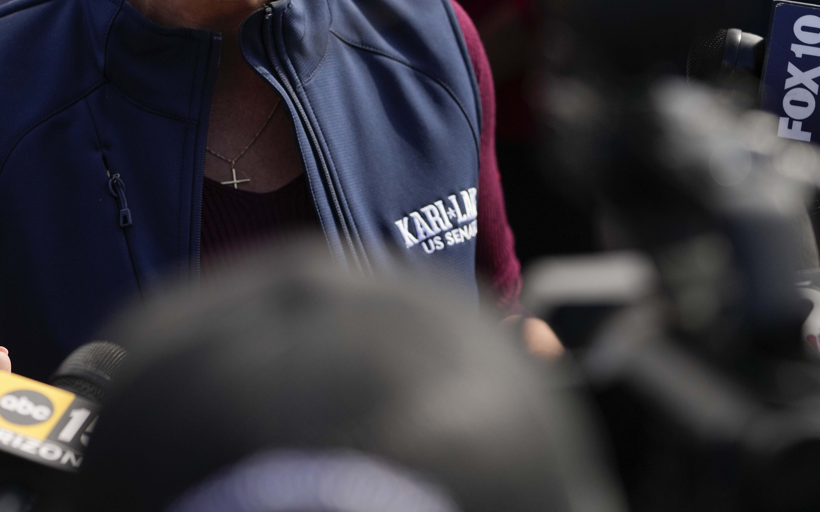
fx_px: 4246
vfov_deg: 6.9
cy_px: 30
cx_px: 302
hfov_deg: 11.0
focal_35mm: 190
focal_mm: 104
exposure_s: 1/3200
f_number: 2.8
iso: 320
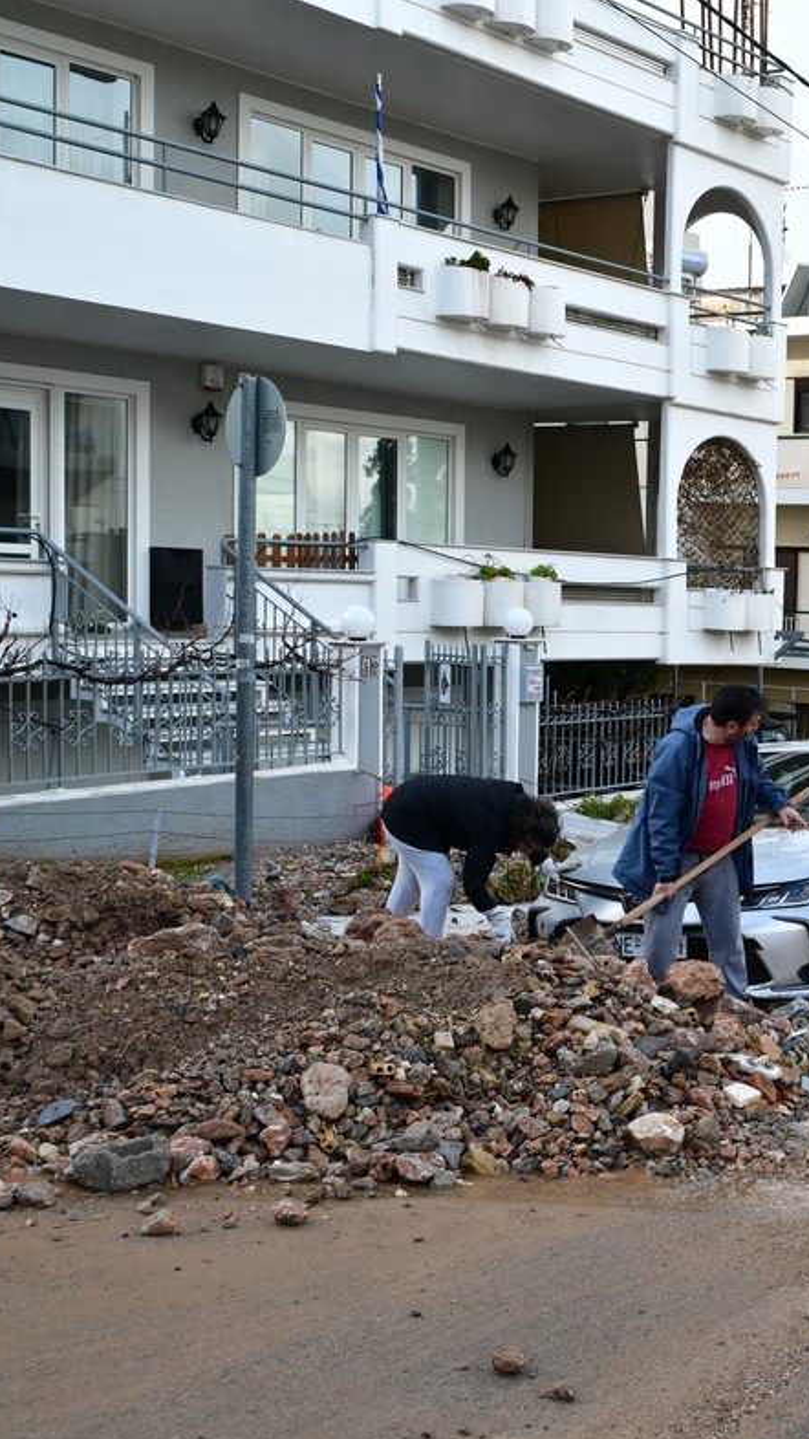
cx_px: 1021
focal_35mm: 49
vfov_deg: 42.3
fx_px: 1861
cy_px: 714
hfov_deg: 22.2
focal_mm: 30.5
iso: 800
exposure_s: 1/400
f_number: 7.1
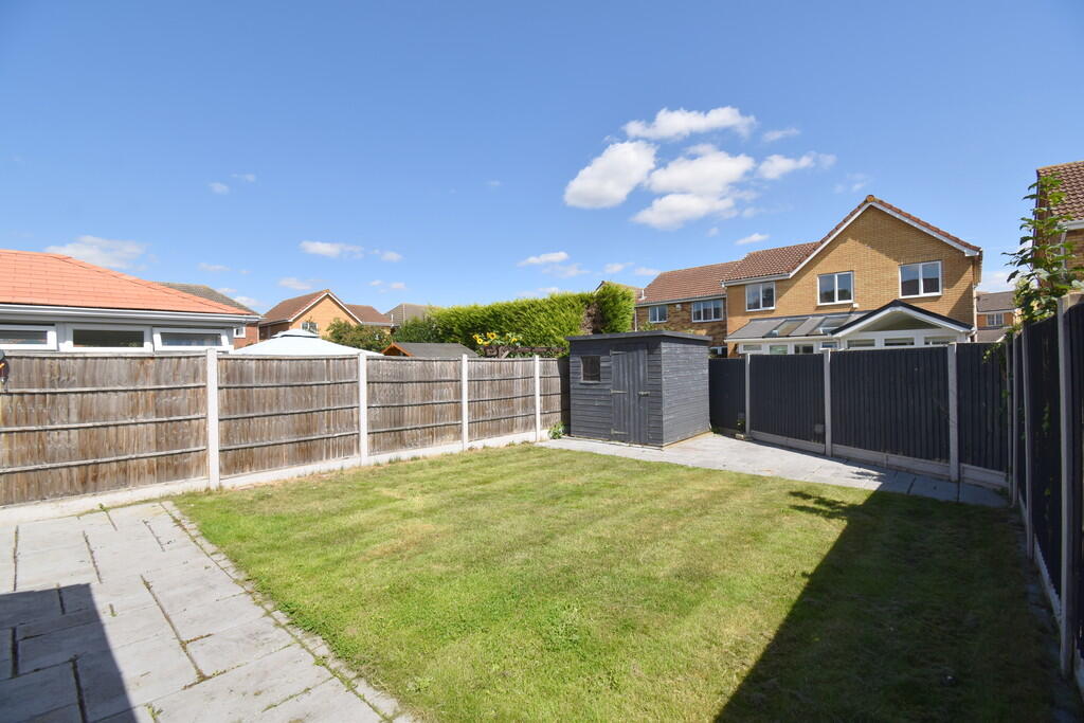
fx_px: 452
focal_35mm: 15
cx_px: 542
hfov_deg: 100.4
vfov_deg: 77.3
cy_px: 362
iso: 100
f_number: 9
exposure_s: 1/320
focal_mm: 10
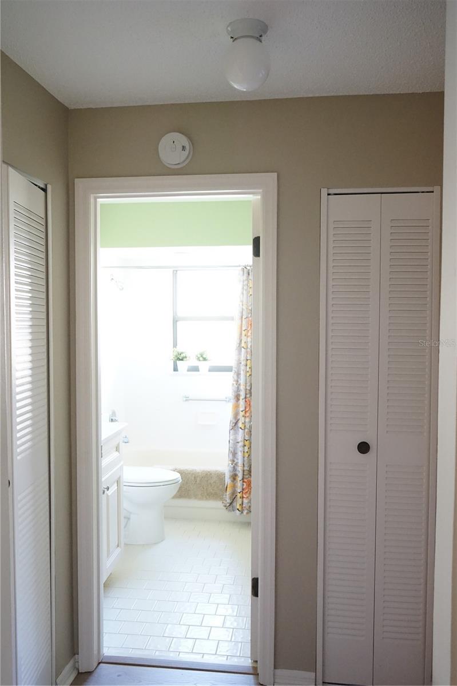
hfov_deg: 46.4
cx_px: 228
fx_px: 534
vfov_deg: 65.5
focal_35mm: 28
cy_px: 343
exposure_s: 1/50
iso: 6400
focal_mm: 28
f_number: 6.3
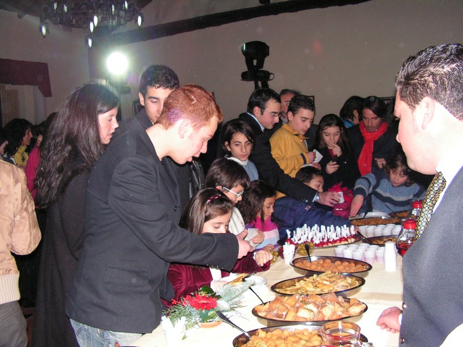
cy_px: 174
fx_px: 508
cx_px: 232
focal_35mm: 38
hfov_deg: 49.0
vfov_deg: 37.7
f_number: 3.2
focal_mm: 6.4
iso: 200
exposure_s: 1/40
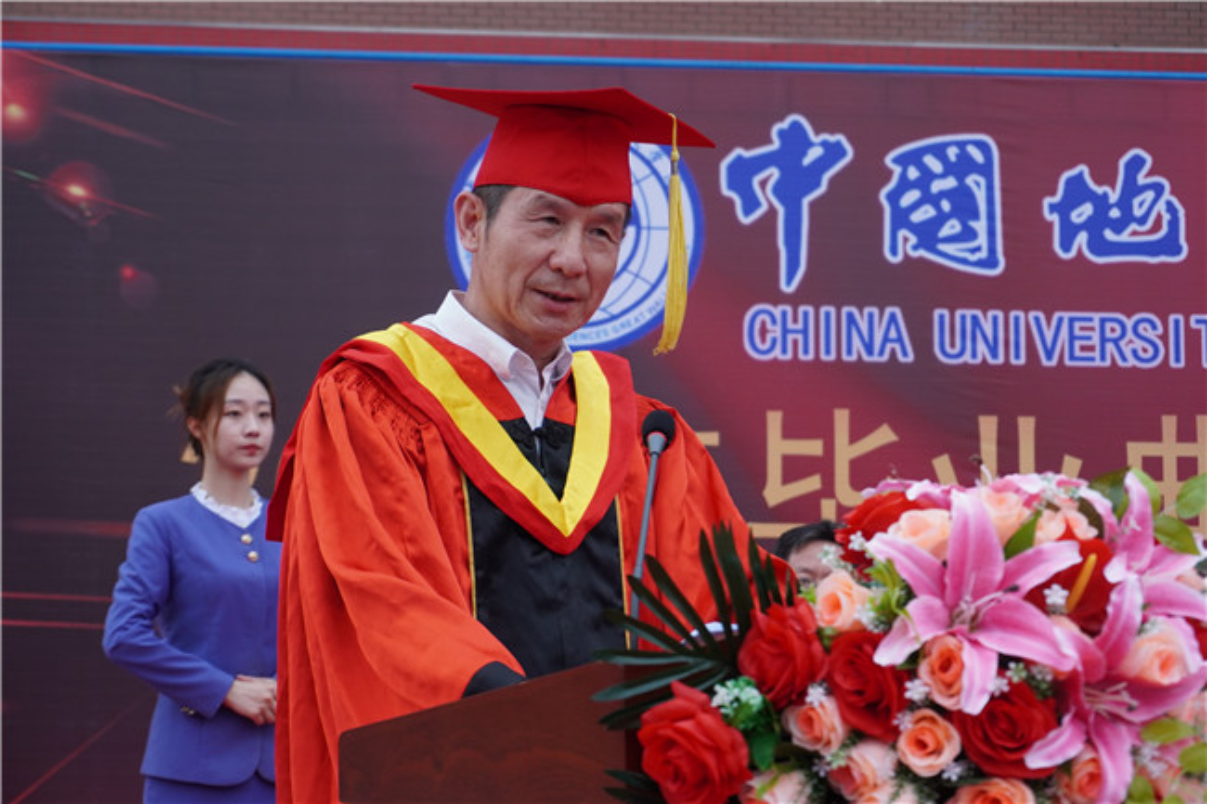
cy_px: 402
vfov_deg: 18.2
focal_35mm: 75
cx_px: 604
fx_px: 2514
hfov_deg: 27.0
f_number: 5.6
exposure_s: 1/200
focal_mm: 50
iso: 640
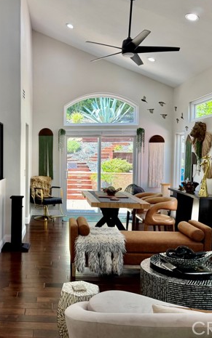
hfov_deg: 35.0
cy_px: 164
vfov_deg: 55.3
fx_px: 323
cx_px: 37
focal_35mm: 35
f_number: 1.78
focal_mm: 6.76
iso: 200
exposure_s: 1/183
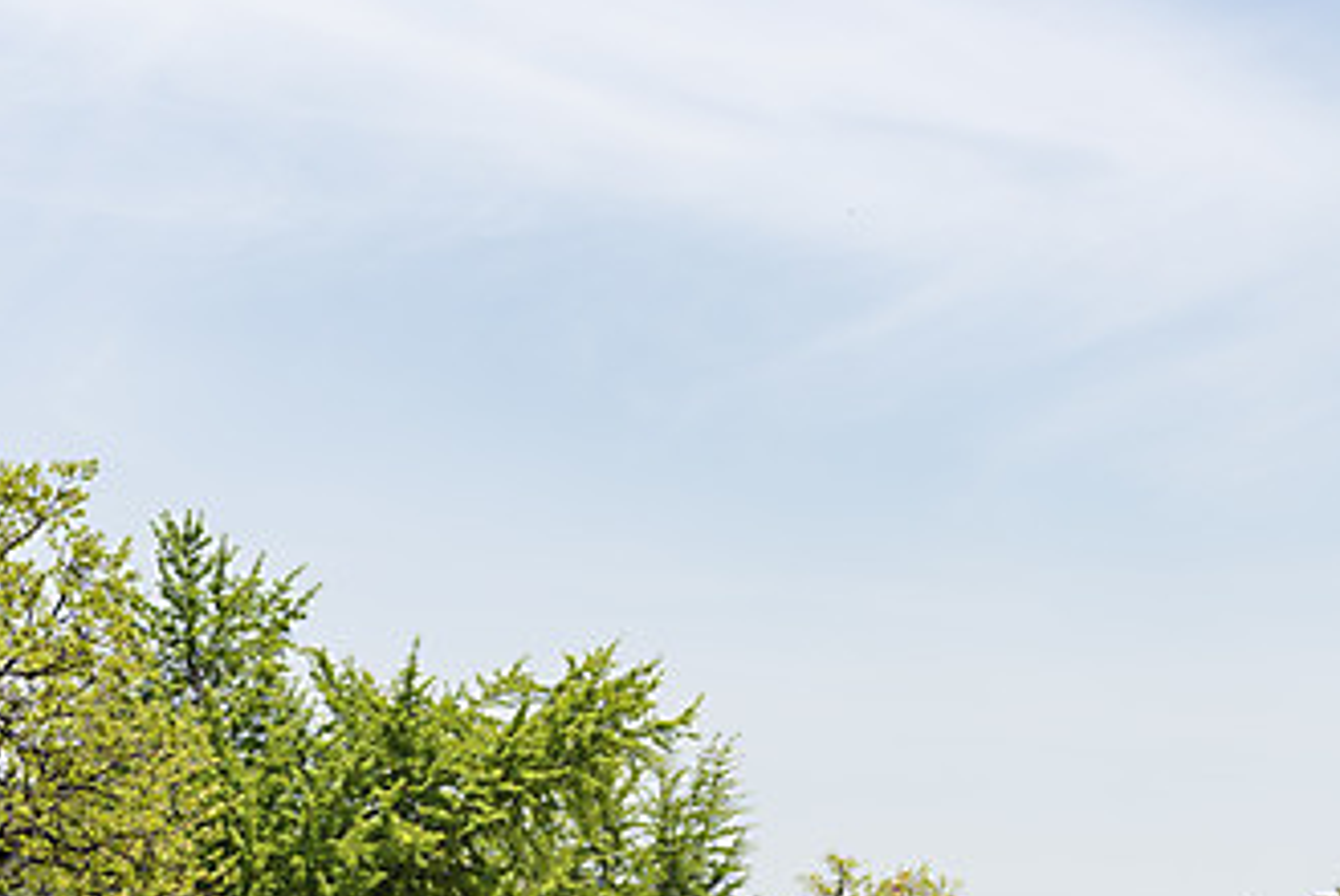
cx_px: 271
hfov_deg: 22.1
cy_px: 660
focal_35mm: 91
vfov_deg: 15.0
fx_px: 3390
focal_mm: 50
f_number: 4
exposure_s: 1/1250
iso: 100
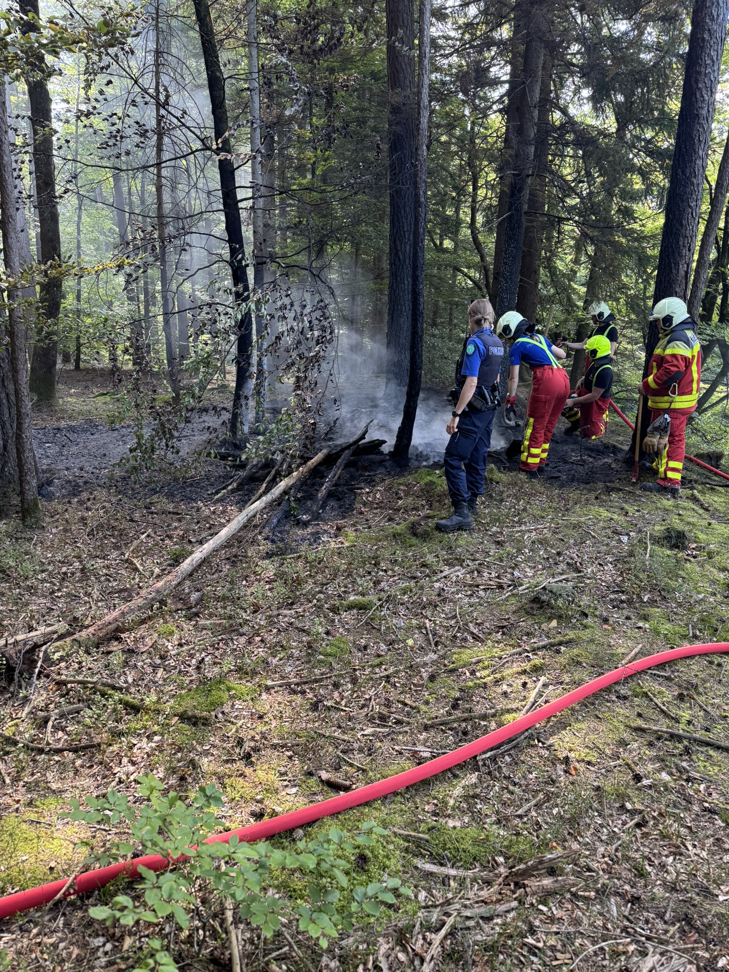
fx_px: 674
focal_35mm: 24
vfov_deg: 71.6
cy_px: 486
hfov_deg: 56.8
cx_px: 364
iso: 200
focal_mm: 6.76
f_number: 1.78
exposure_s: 1/104
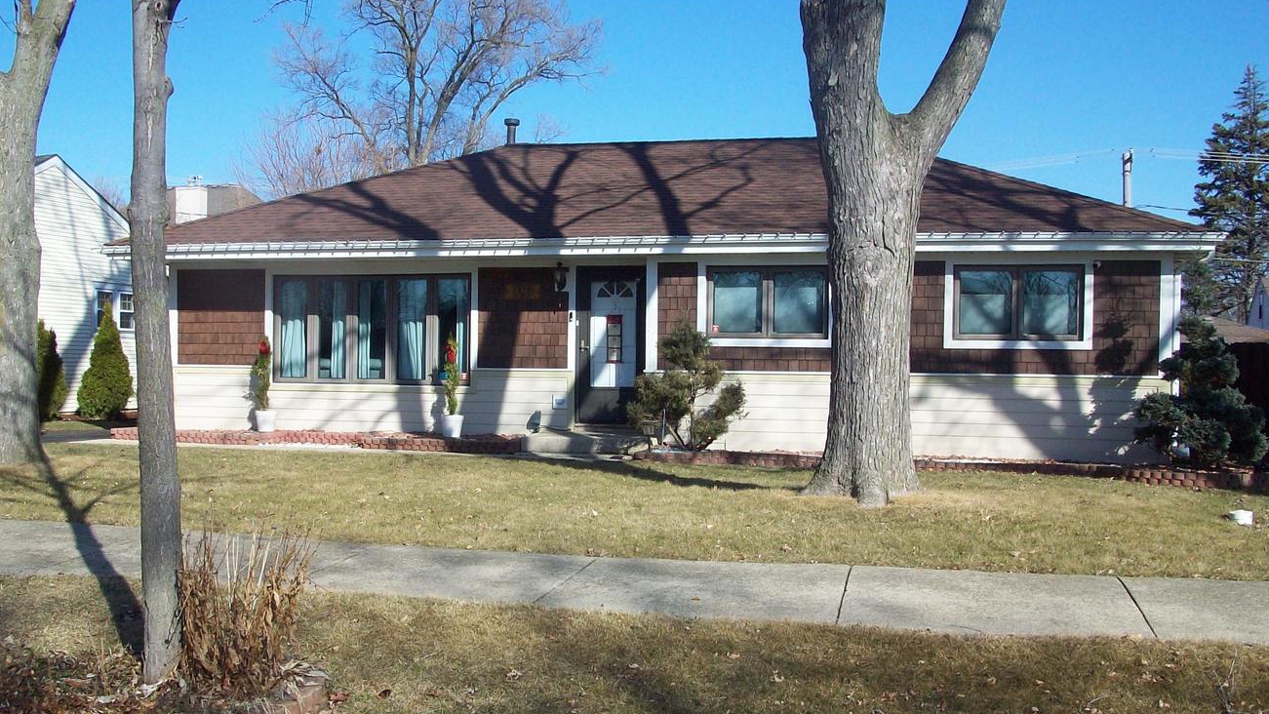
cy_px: 421
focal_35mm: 41
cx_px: 642
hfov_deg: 49.4
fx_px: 1380
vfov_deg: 29.0
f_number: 5.5
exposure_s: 1/338
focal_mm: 5.7
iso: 80
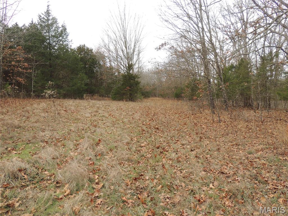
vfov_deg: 56.8
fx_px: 200
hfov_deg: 71.6
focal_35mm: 24
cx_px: 144
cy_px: 108
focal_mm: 4.3
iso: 100
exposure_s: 1/200
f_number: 3
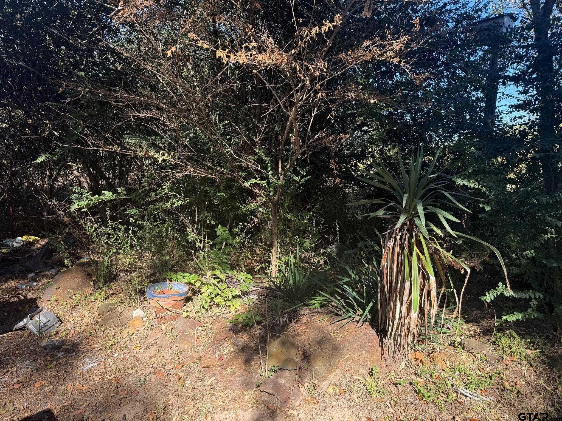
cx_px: 281
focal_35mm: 24
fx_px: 390
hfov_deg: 71.6
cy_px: 210
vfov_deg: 56.8
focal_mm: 6.76
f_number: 1.78
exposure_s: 1/796
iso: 80
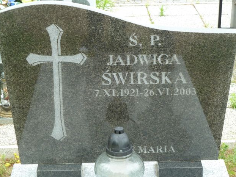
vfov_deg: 13.8
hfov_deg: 18.4
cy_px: 90
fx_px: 730
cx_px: 116
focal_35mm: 107
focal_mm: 17
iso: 200
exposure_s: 1/100
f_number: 4.3
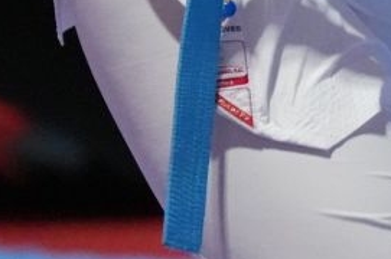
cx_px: 729
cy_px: -458
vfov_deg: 1.0
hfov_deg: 1.6
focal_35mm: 1330
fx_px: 14428
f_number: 2.8
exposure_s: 1/800
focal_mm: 200
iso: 10000
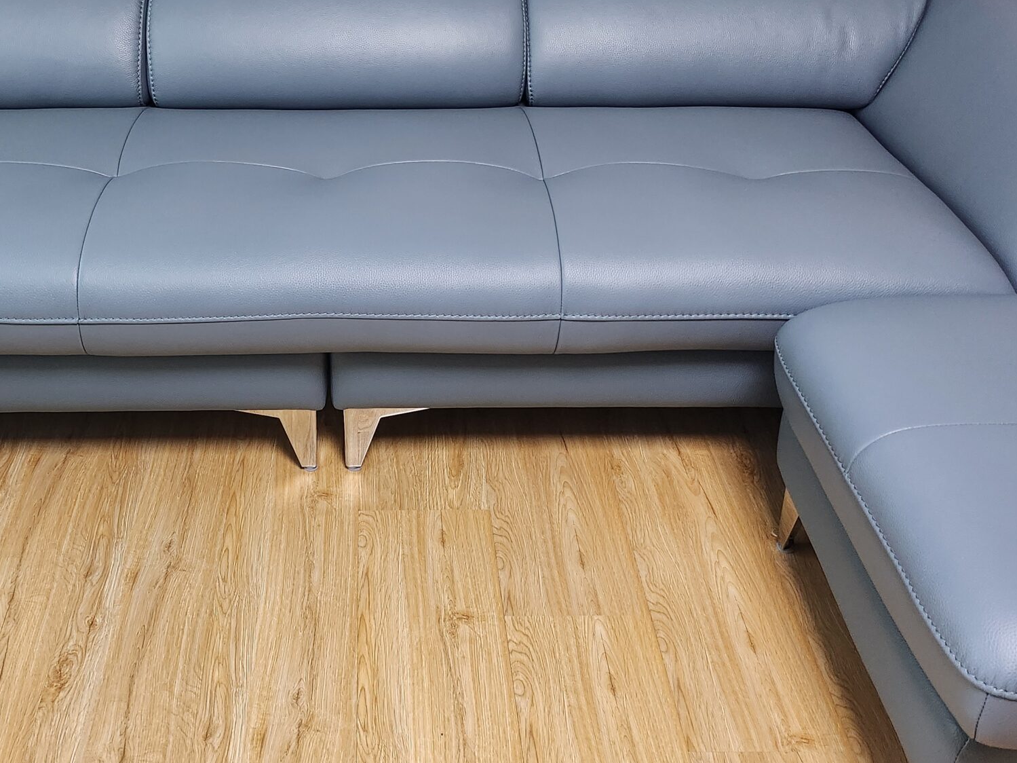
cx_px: 369
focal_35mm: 41
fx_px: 1204
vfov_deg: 34.1
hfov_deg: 45.3
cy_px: 159
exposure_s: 1/120
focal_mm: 5
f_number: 1.8
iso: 640
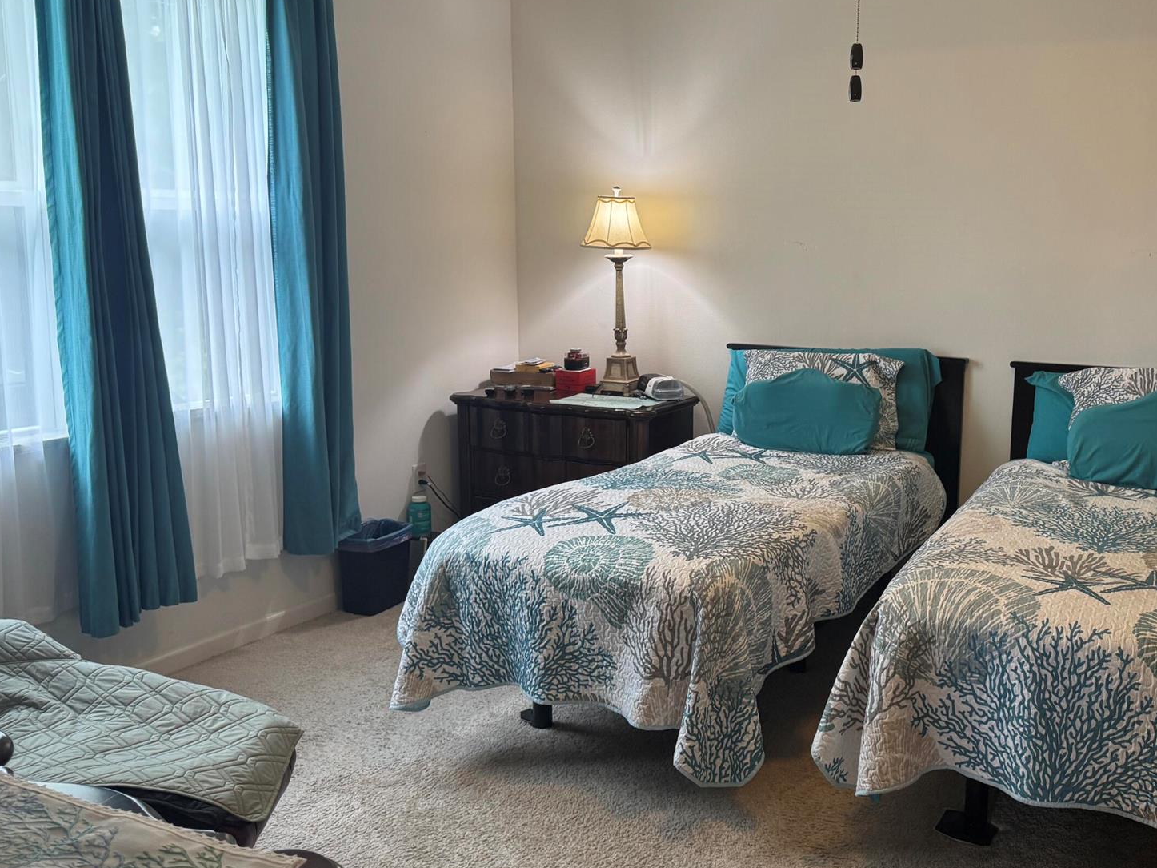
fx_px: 1136
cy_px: 400
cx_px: 751
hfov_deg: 53.1
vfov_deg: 41.8
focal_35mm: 34
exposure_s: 1/60
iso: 200
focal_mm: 6.76
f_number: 1.78
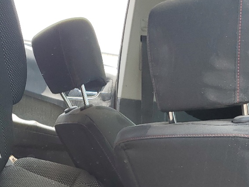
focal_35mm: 74
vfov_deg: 18.8
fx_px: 533
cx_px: 77
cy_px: 227
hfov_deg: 26.1
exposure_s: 1/357
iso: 50
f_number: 1.5
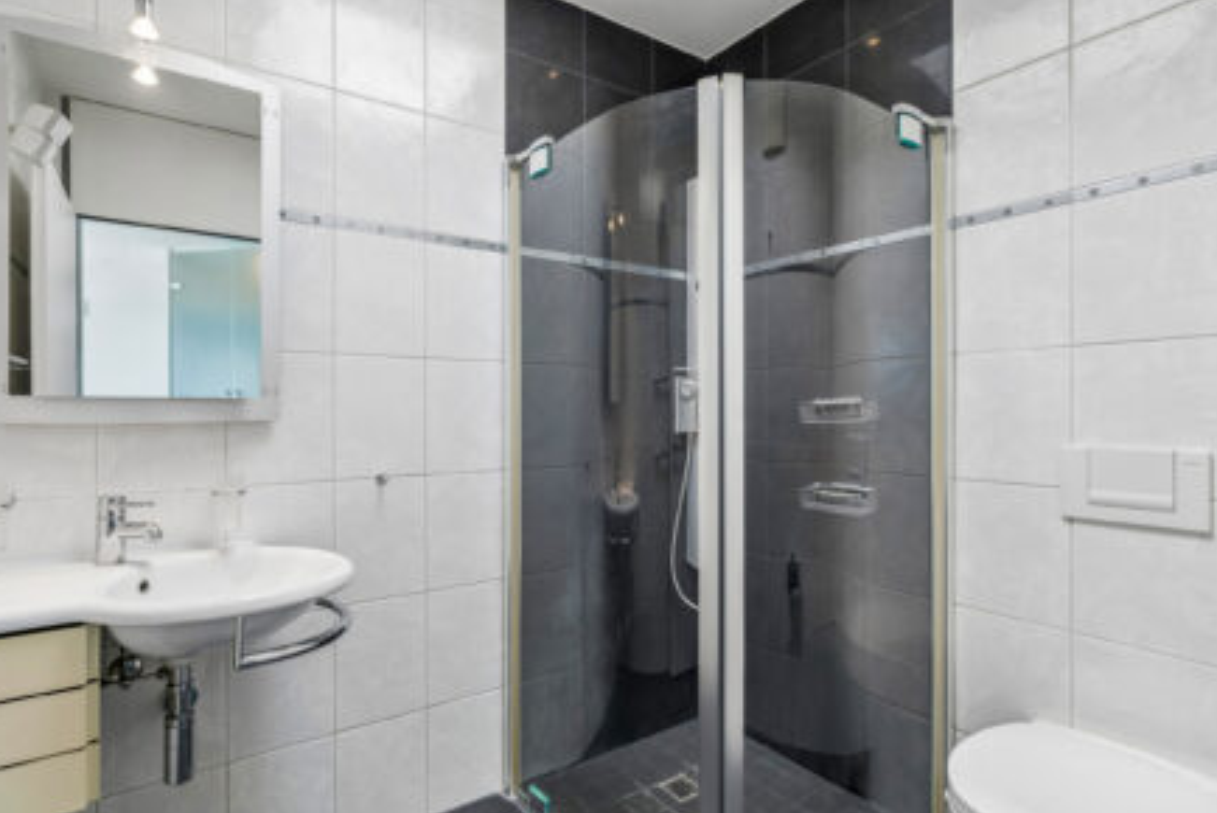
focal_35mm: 18
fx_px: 609
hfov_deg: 89.7
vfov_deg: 67.4
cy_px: 423
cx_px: 555
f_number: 9
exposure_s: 1/80
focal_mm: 16
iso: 250
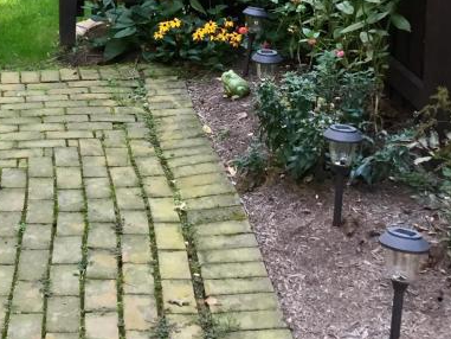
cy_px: -24
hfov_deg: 24.4
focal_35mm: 78
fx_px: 1017
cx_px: 59
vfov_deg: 18.3
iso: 32
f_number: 2.2
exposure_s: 1/30
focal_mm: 4.15
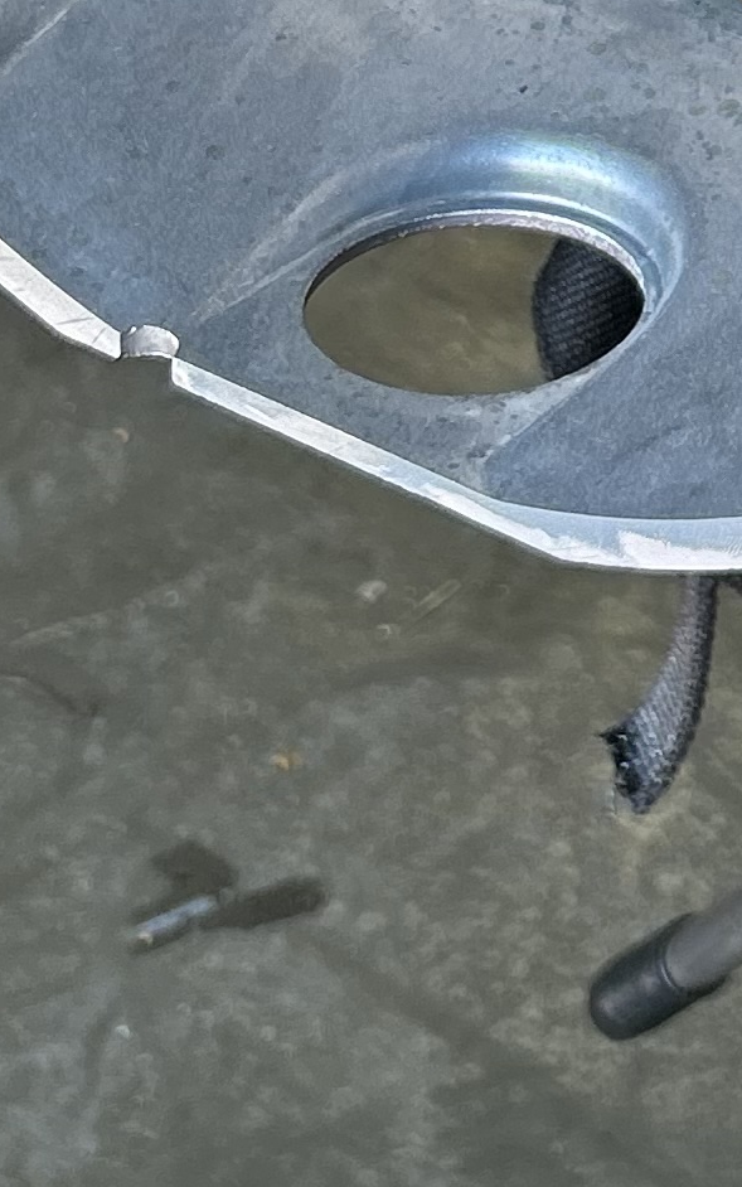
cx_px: 1246
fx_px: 3817
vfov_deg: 16.2
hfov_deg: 10.6
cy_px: -566
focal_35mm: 118
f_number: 1.5
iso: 40
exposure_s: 1/120
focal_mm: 5.7
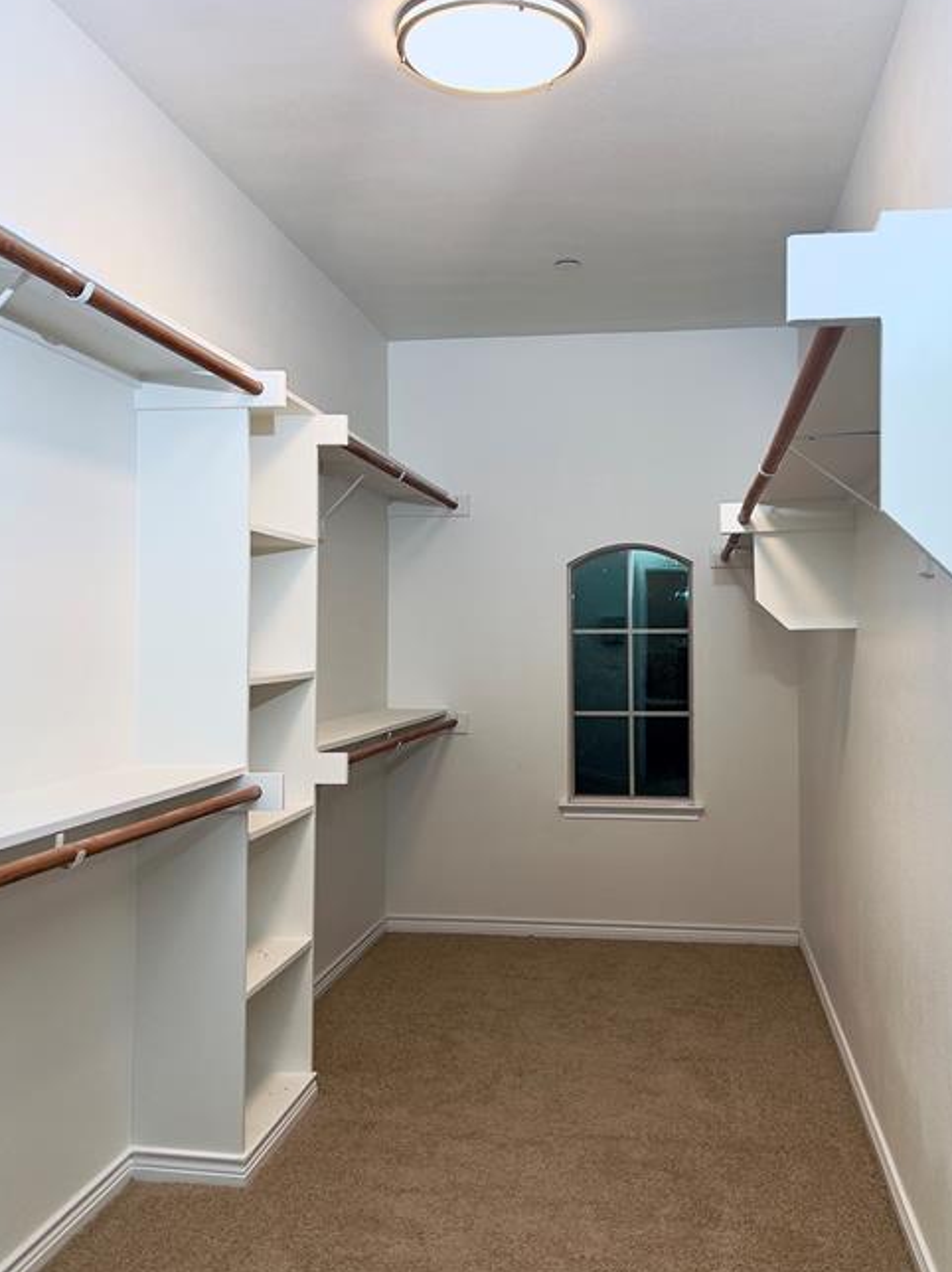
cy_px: 600
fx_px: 1138
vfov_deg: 58.4
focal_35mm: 31
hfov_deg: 45.3
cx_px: 520
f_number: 1.5
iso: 50
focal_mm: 5.7
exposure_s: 1/120
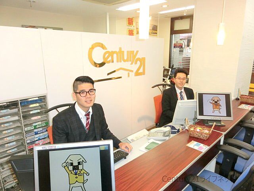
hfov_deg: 71.6
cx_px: 127
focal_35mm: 24
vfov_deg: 56.8
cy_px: 96
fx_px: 176
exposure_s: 1/125
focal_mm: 4.24
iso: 250
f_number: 3
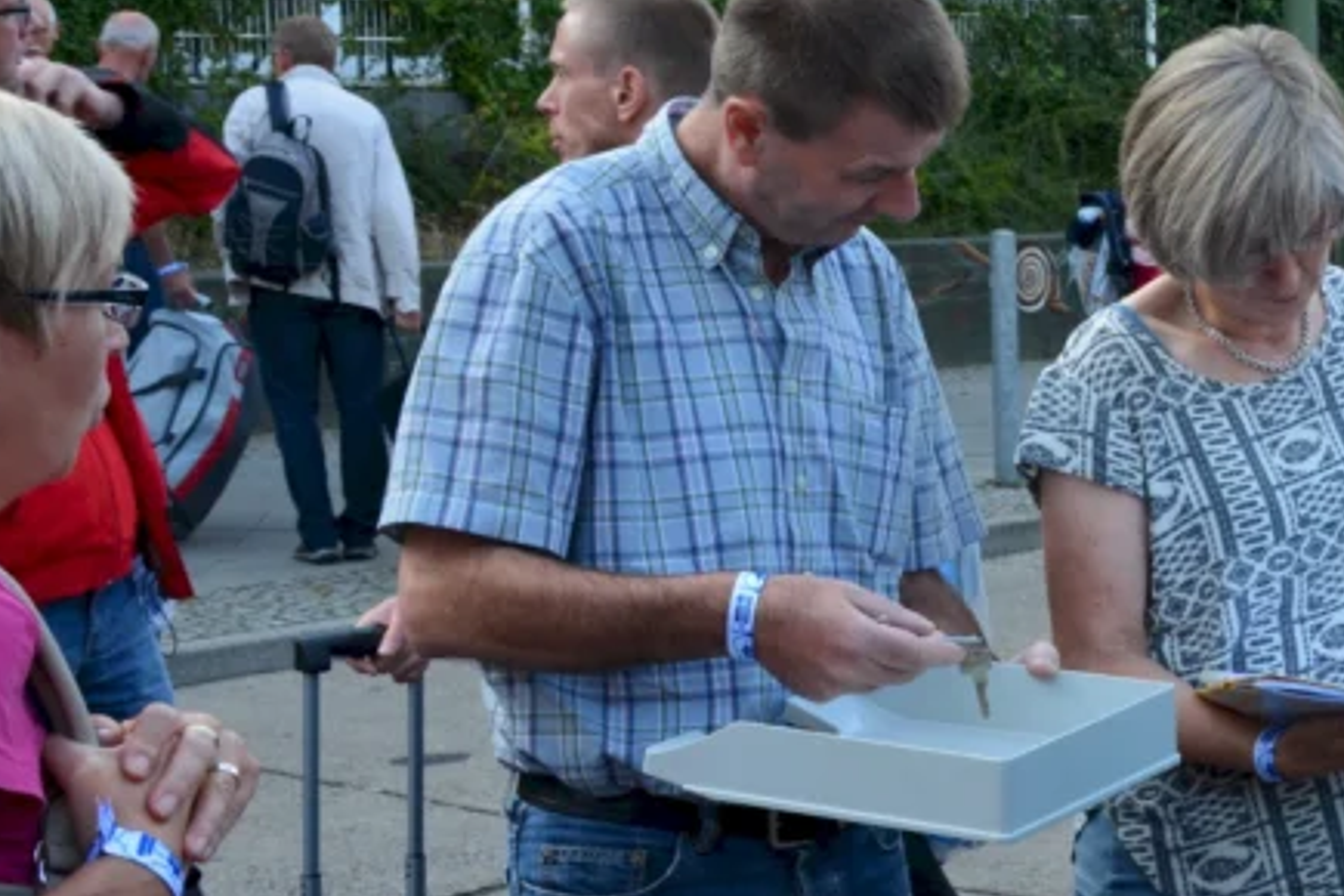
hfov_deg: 21.7
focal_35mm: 88
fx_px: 3292
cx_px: 1532
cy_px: 502
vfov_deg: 15.5
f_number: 9
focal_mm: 25
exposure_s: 1/100
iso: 400
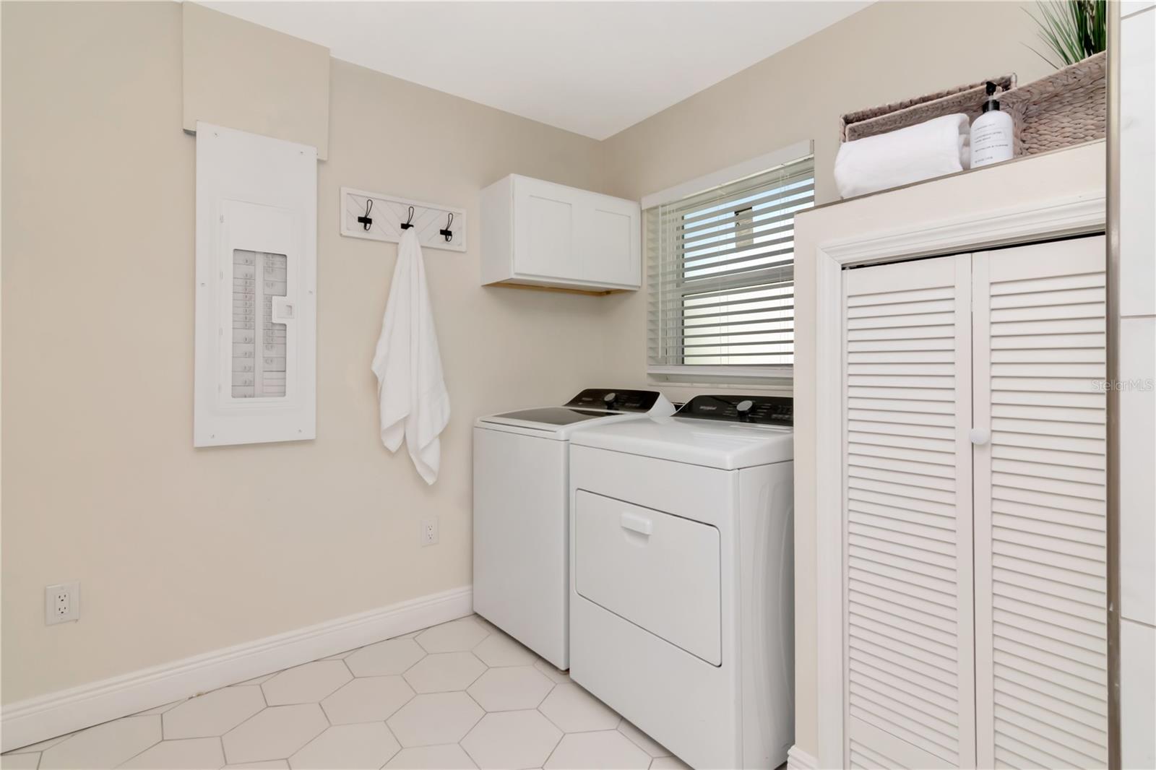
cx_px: 578
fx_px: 530
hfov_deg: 95.0
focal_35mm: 16
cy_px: 385
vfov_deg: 72.0
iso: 800
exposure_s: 1/100
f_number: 16
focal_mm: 11
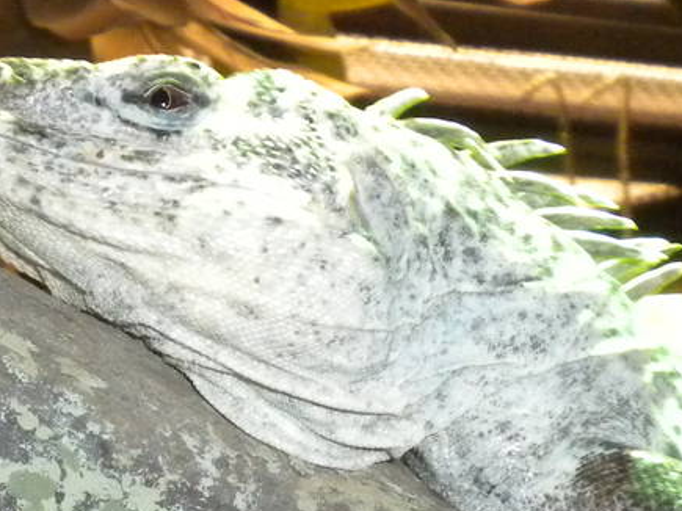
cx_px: 199
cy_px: 519
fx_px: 2679
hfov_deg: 14.5
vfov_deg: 10.8
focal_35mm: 136
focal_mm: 6.6
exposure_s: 1/30
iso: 400
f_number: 3.5
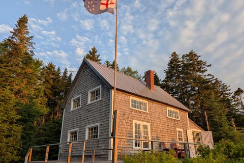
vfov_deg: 49.5
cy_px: 89
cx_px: 126
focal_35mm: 26
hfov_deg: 69.4
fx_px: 176
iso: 19
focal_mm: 6.9
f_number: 1.68
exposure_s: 1/187
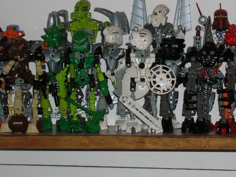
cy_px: 46
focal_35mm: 169
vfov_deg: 8.8
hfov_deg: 11.7
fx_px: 1152
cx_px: 161
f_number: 4.9
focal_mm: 17.1
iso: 81
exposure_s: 1/60.1
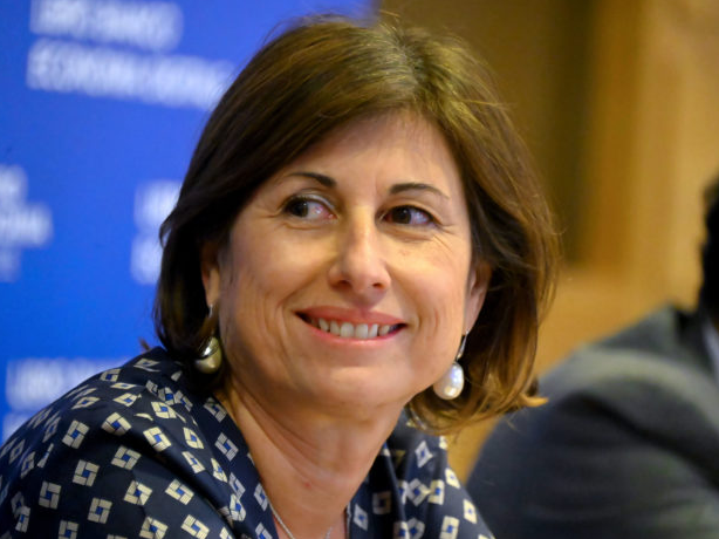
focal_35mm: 327
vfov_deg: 4.5
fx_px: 6789
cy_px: 270
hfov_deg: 6.1
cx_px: 344
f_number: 5.6
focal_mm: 300
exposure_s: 1/160
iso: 20000
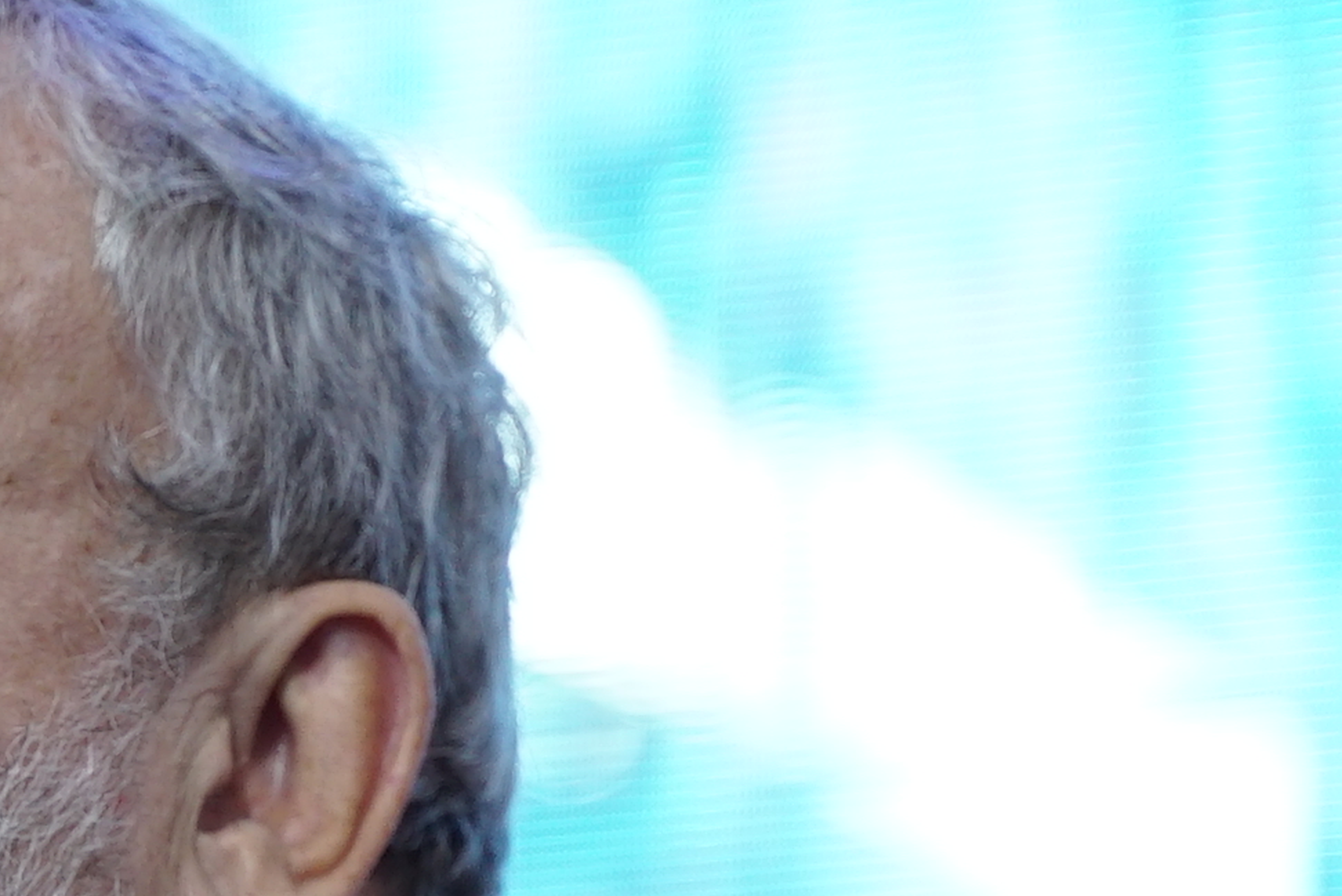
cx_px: -36
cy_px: 932
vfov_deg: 4.3
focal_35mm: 319
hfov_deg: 6.4
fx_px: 11896
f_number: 2.8
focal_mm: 75
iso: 640
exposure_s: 1/200
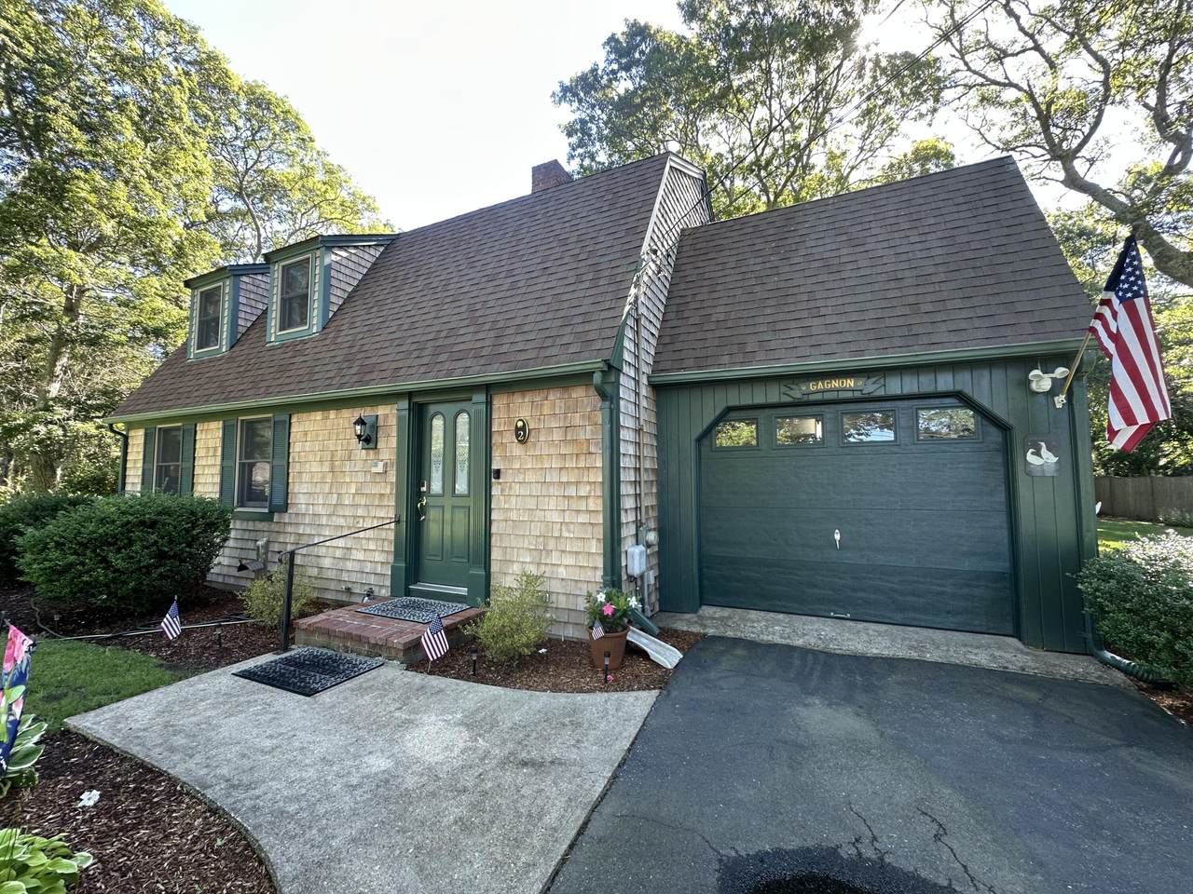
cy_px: 447
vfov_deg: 85.7
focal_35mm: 14
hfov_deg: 102.1
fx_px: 482
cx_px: 596
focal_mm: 2.22
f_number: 2.2
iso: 80
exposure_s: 1/99
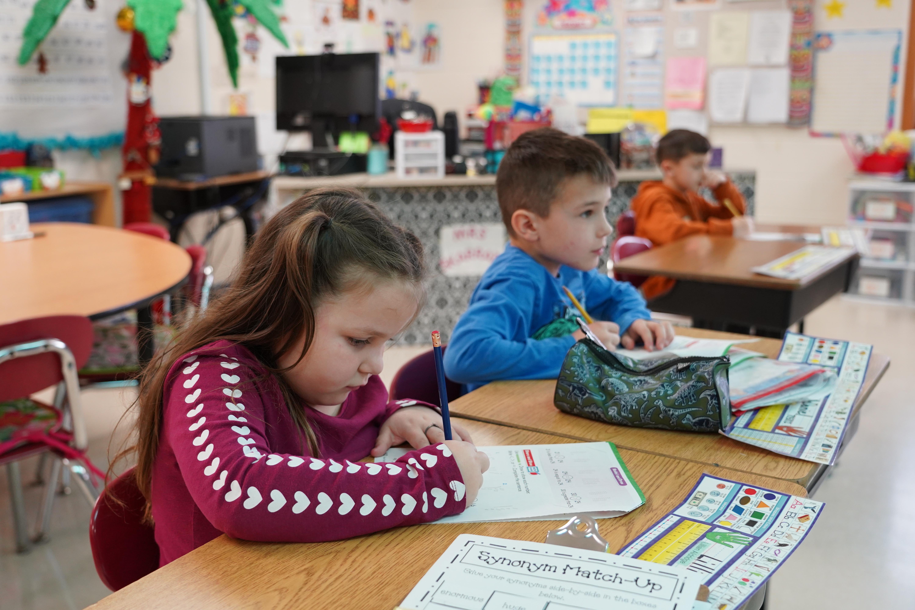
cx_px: 458
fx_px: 966
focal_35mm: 38
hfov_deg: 50.7
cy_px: 305
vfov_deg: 35.1
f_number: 4
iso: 1600
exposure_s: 1/160
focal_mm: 38
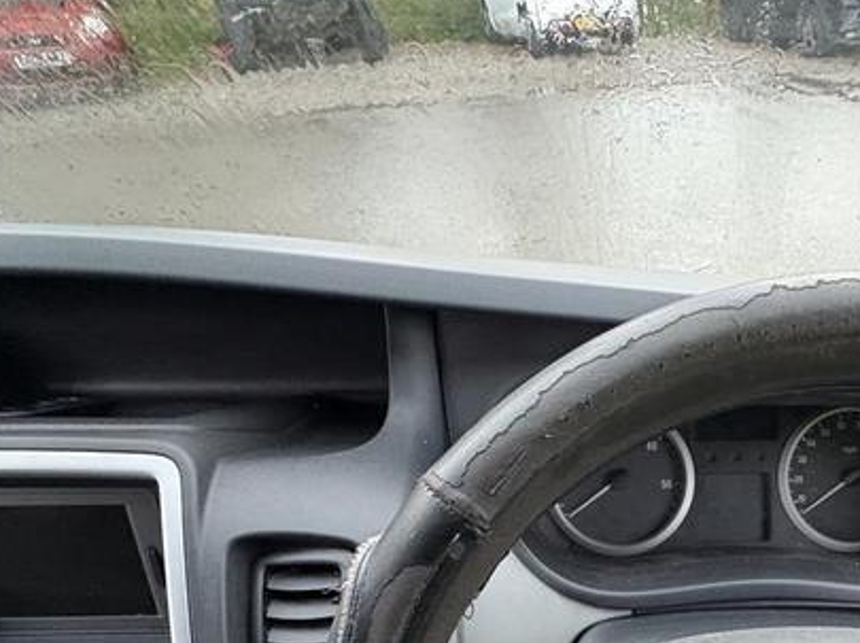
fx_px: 769
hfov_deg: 55.1
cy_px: 630
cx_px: 665
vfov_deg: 40.3
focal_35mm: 31
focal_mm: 2.22
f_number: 2.2
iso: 640
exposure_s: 1/60
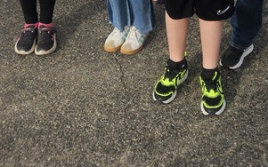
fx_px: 606
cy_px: -120
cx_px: 197
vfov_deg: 14.2
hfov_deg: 24.7
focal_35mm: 83
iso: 25
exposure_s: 1/876
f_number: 1.8
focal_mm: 5.4
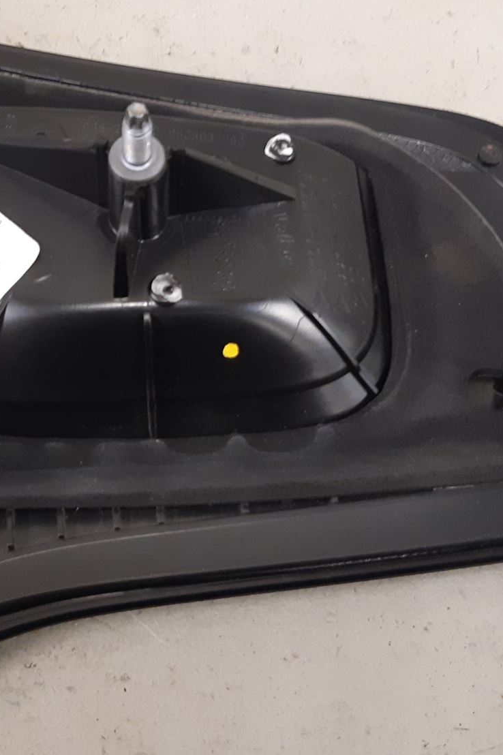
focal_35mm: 50
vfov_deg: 39.6
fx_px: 1048
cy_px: 380
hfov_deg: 26.7
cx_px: 137
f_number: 1.7
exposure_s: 1/33
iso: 250
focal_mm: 3.93
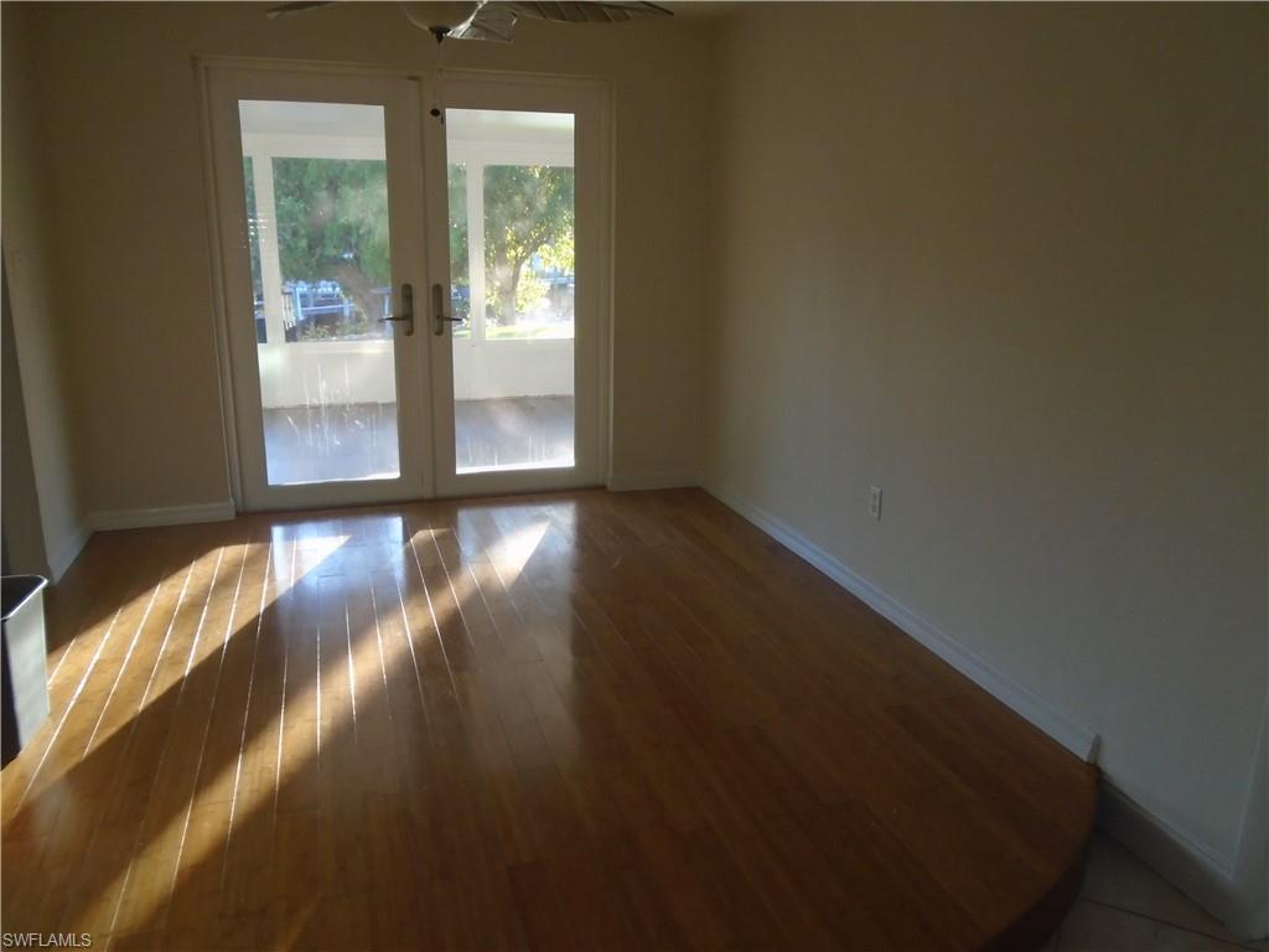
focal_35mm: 26
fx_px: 953
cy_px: 476
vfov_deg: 53.1
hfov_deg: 67.3
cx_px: 634
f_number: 3.2
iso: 160
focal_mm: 4.6
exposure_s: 1/30
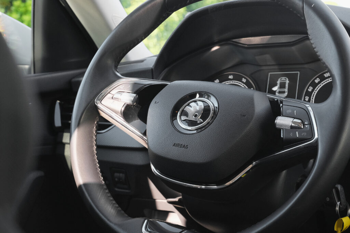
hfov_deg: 29.7
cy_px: 116
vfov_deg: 20.0
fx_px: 661
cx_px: 175
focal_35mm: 68
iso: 2000
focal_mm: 45
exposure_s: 1/125
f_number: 8
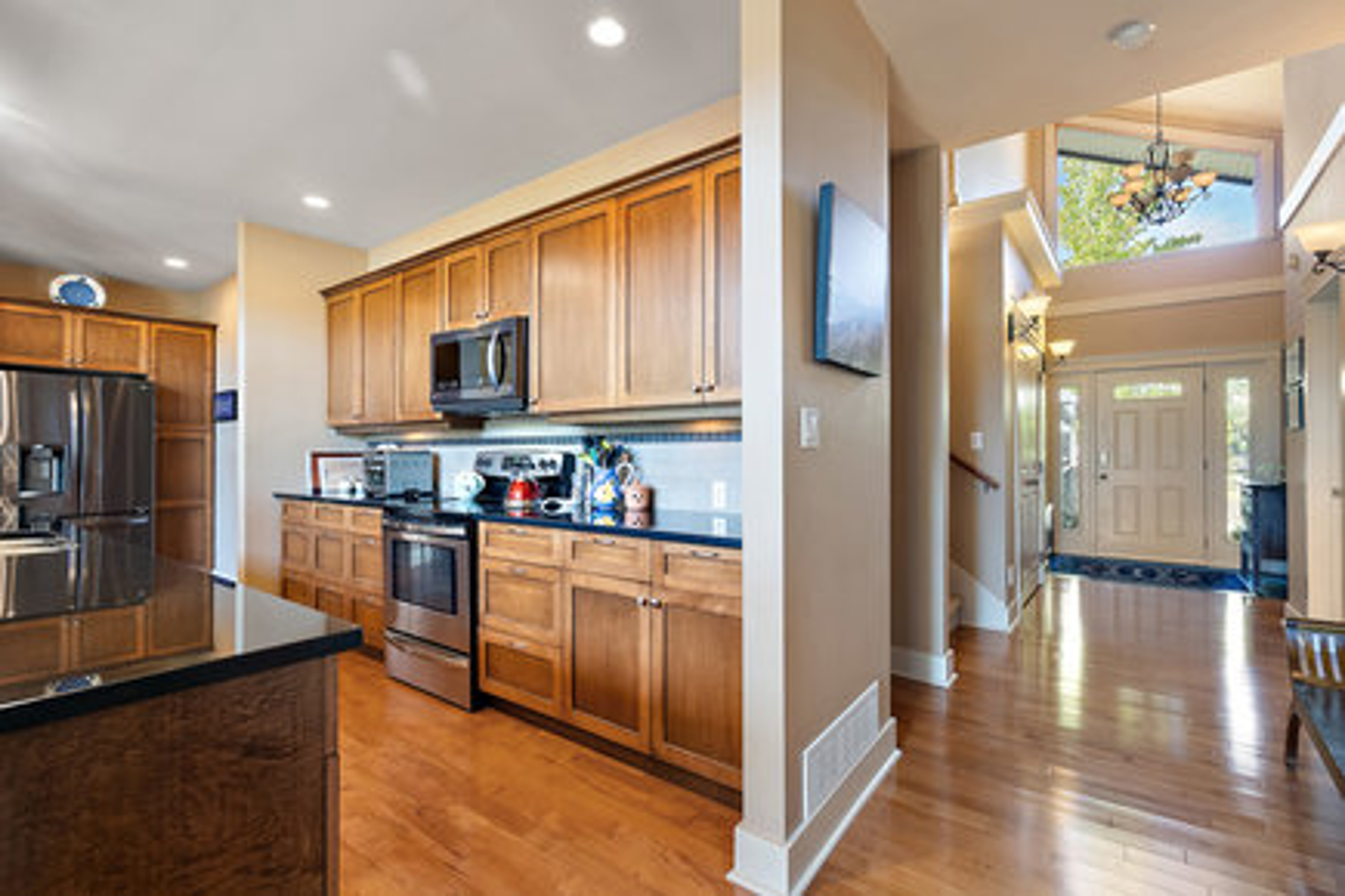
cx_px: 672
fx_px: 598
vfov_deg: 73.7
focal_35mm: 16
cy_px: 448
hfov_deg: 96.7
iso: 320
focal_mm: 16
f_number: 7.1
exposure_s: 1/1.67
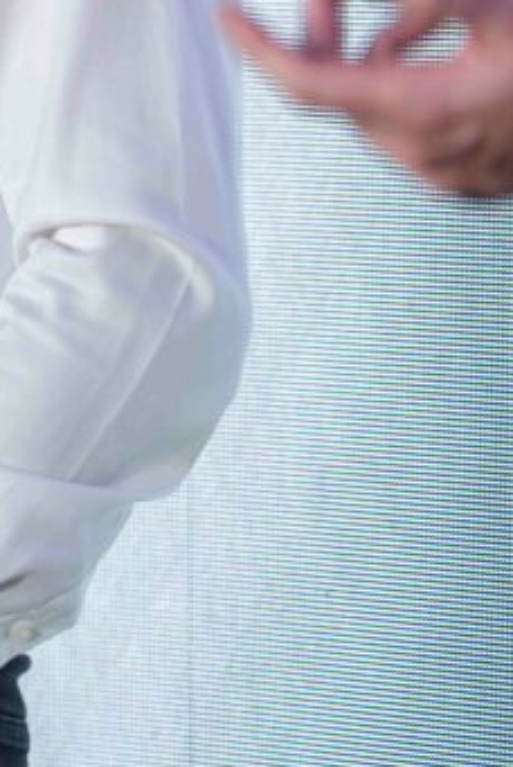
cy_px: -128
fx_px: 12798
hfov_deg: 2.3
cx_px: -231
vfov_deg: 3.4
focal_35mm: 600
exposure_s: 1/320
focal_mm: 200
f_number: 2.8
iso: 1000
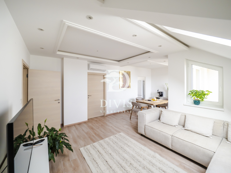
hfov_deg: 102.1
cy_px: 86
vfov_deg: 85.7
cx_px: 116
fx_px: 93
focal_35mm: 14
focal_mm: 7
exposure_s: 1/125
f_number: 4
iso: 400
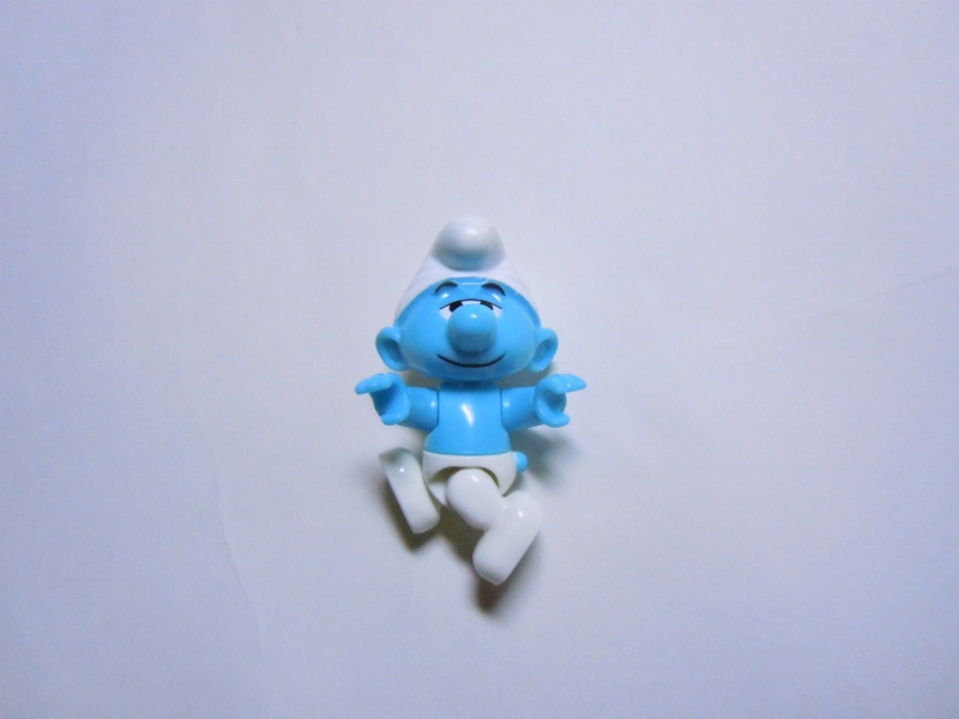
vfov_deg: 46.8
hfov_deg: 60.0
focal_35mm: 30
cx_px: 480
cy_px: 360
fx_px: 831
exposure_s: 1/250
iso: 800
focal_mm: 5.4
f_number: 3.5
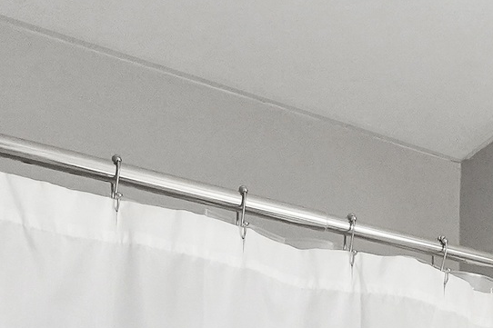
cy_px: 732
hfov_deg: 19.0
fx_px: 1222
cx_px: 808
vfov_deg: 12.6
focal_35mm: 89
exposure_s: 1/160
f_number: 4
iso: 2000
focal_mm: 10.5
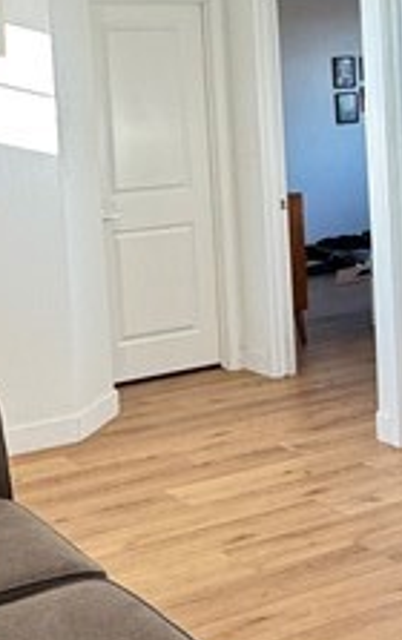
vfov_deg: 29.8
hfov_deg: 19.1
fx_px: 1188
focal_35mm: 68
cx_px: 284
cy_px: 172
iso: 160
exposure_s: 1/60
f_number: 2.2
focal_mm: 2.22
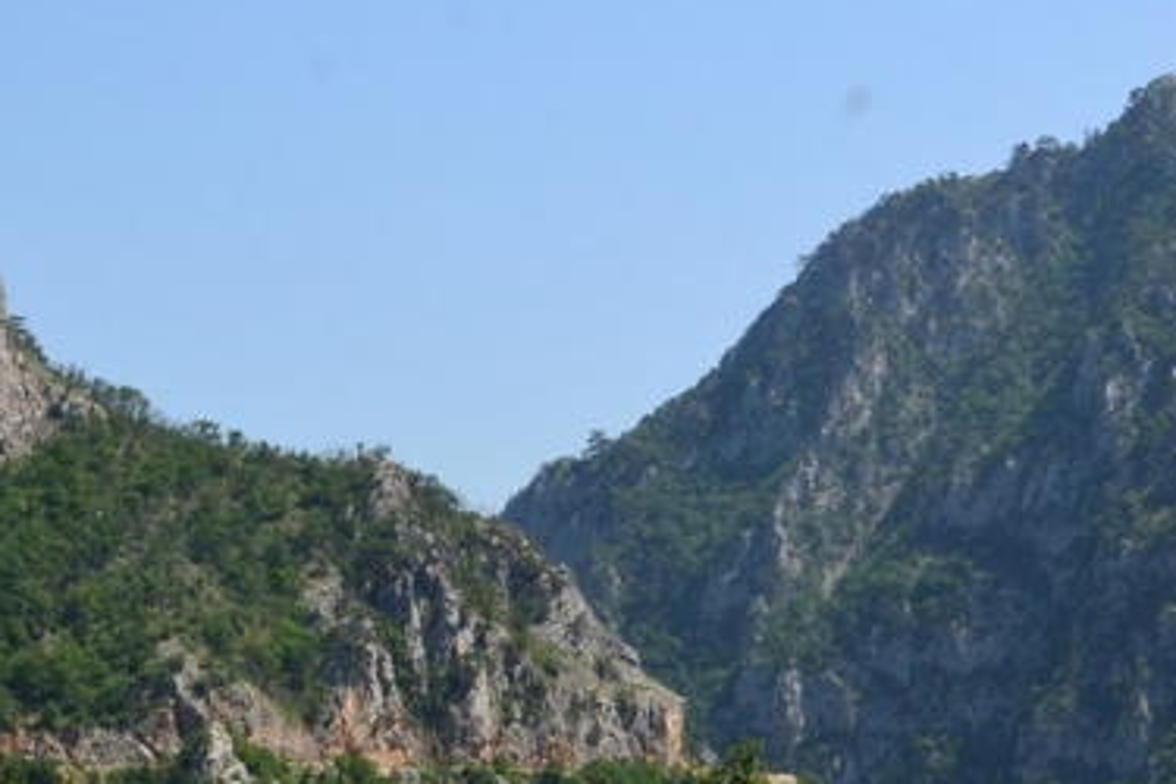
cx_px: 295
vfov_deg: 14.2
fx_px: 3136
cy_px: 445
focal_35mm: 96
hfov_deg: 21.1
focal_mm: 30
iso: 400
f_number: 10
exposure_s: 1/320
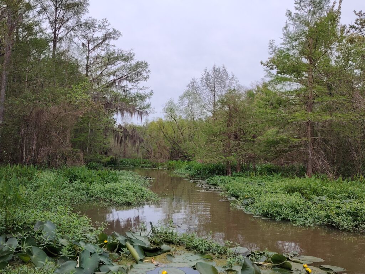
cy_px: 137
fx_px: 359
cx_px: 182
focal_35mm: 34
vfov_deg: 41.8
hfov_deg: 54.0
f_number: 1.75
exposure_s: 1/630
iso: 100
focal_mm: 5.25
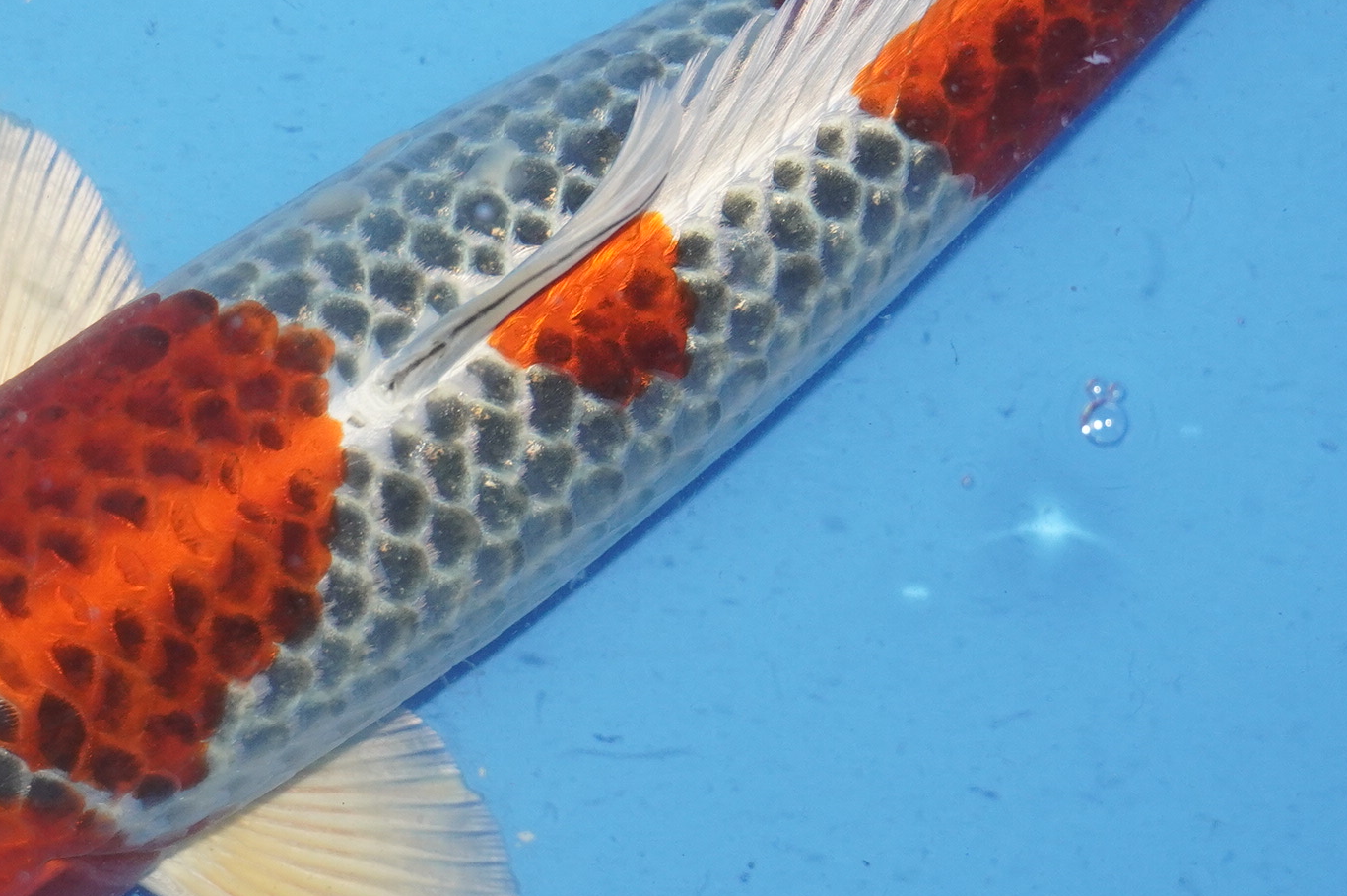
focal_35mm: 122
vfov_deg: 11.2
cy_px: 404
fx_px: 4565
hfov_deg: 16.8
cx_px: 745
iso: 1000
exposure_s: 1/160
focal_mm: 37
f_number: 4.5
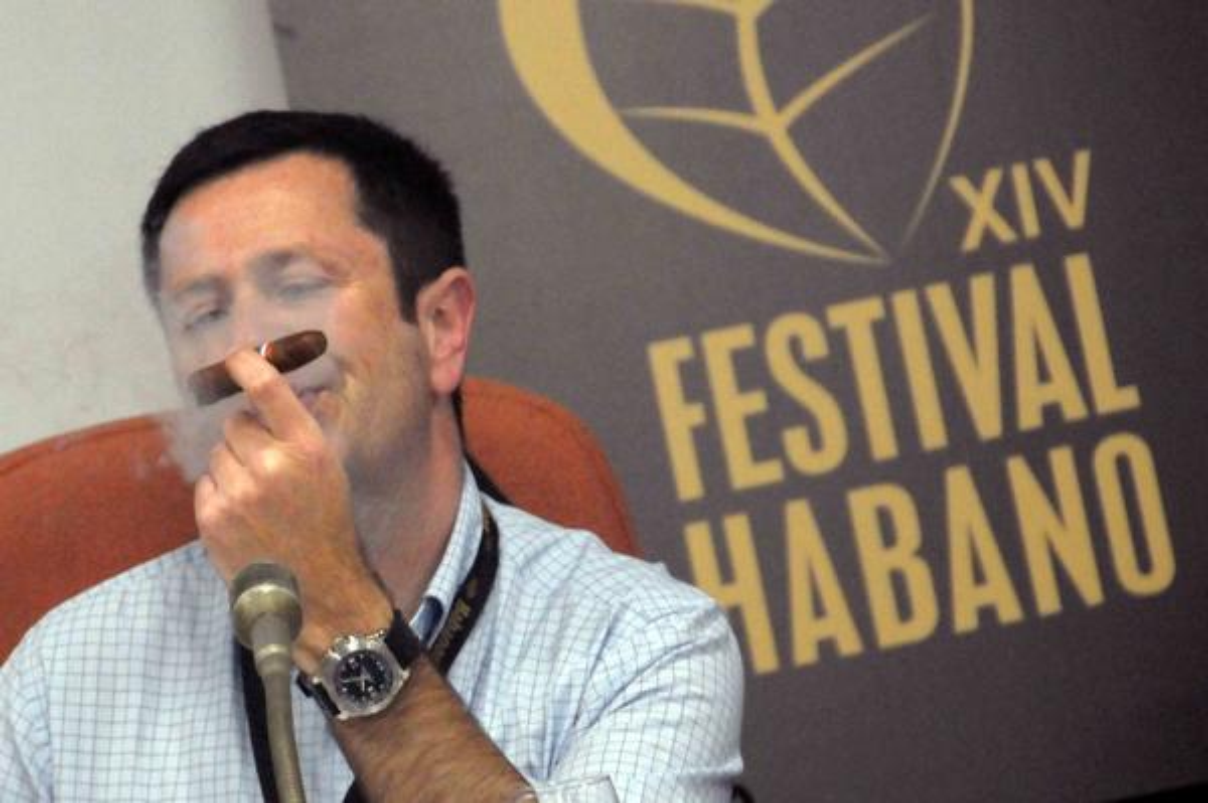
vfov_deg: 5.4
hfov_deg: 8.1
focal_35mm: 255
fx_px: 8549
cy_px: 402
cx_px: 604
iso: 1600
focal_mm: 170
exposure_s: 1/40
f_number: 5.6
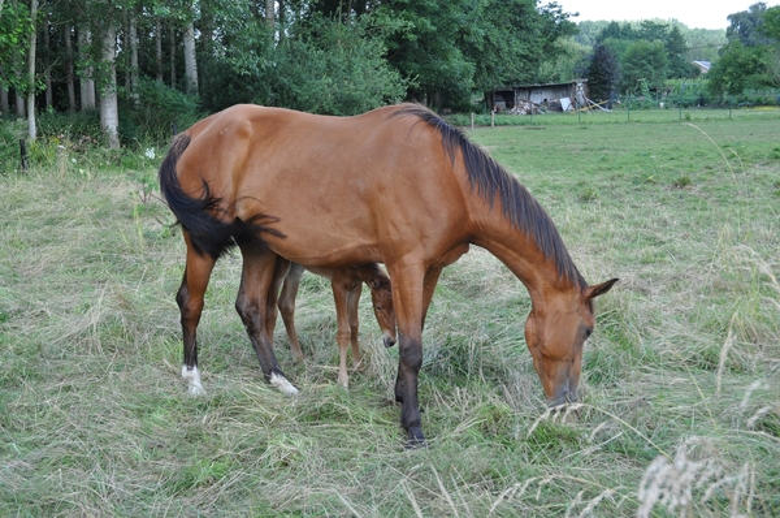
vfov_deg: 28.8
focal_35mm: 46
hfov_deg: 42.4
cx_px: 390
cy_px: 259
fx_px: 1006
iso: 400
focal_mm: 31
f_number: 6.3
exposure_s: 1/160
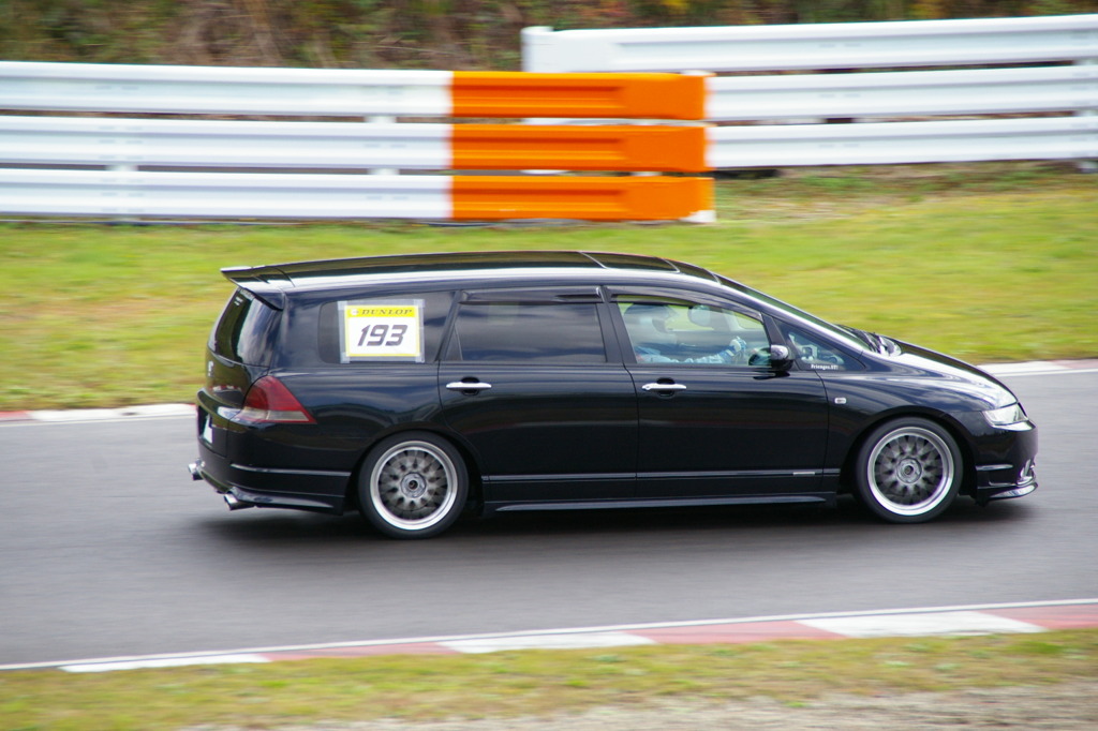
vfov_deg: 5.1
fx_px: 8232
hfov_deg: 7.6
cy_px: 366
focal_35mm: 270
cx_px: 549
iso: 400
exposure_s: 1/250
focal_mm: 180
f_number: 8
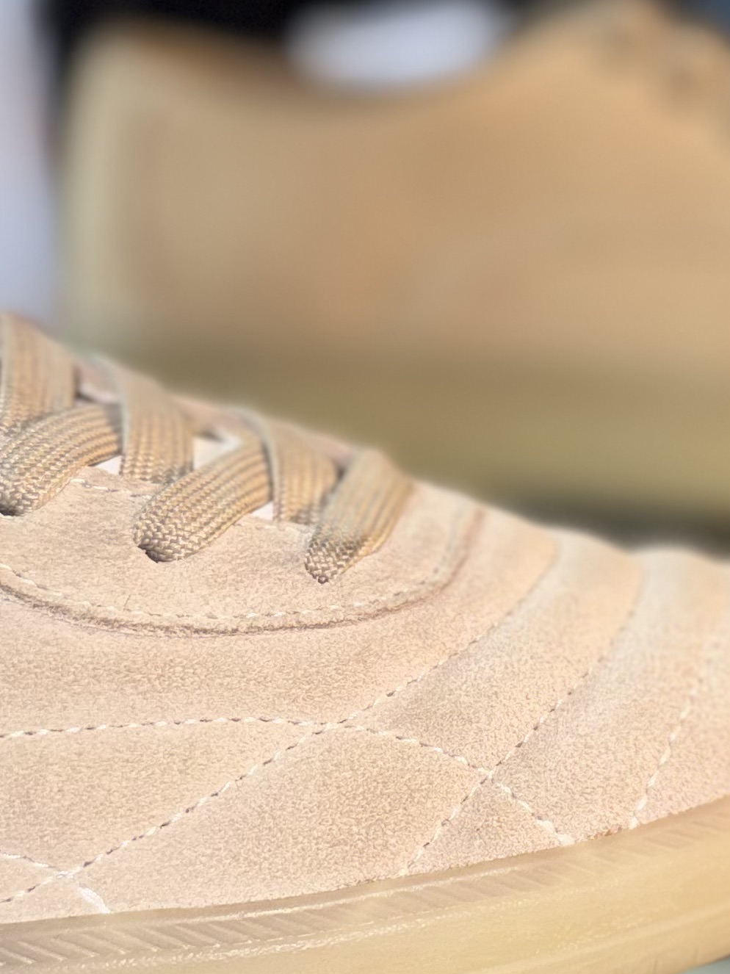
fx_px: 2053
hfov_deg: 19.4
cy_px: 664
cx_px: 781
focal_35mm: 73
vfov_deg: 26.5
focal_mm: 6.76
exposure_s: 1/50
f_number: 1.78
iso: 50
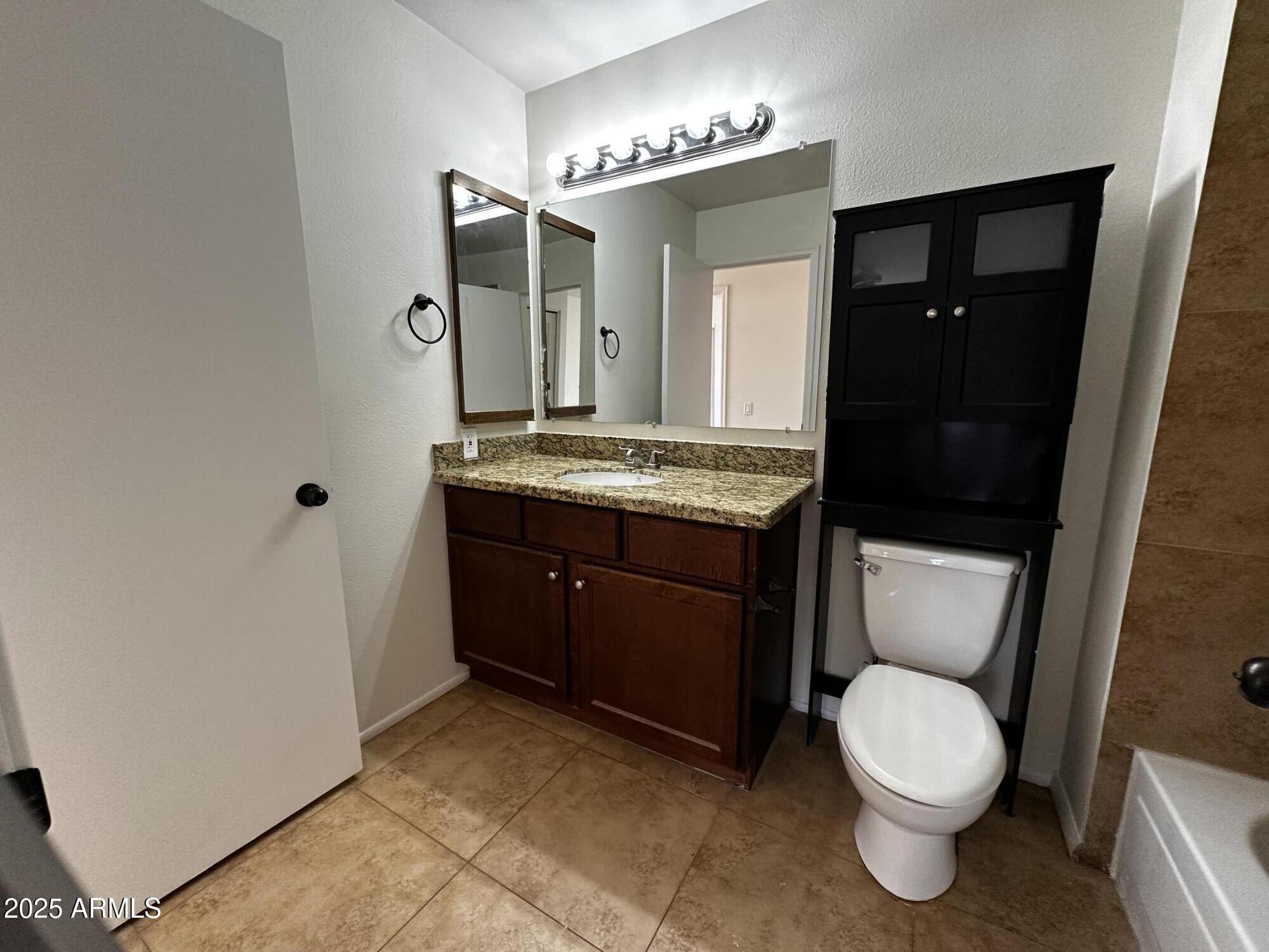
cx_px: 634
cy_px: 476
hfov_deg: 102.1
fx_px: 513
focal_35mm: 14
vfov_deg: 85.7
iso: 250
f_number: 2.2
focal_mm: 2.22
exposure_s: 1/120
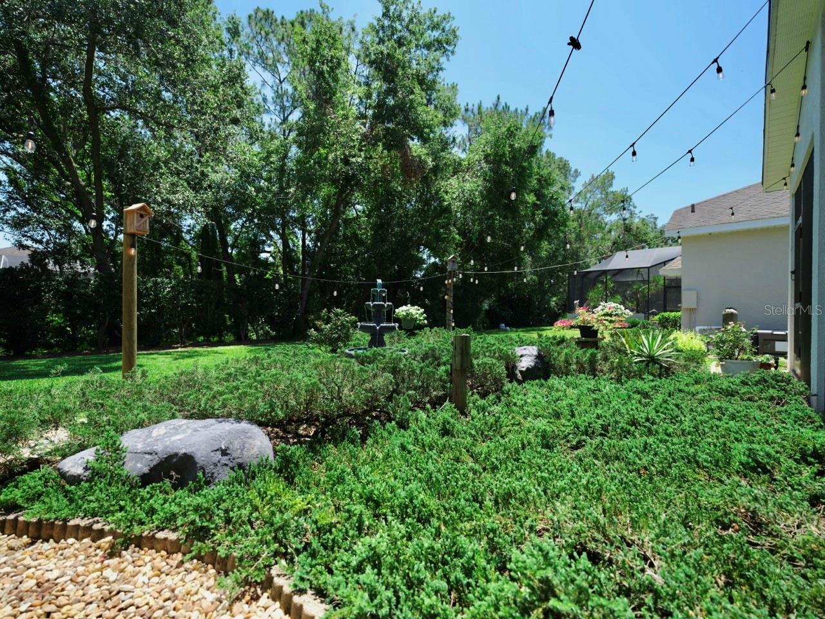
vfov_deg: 78.1
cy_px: 310
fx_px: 381
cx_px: 412
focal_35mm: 16
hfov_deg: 94.5
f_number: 4
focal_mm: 20
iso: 500
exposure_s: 1/1600
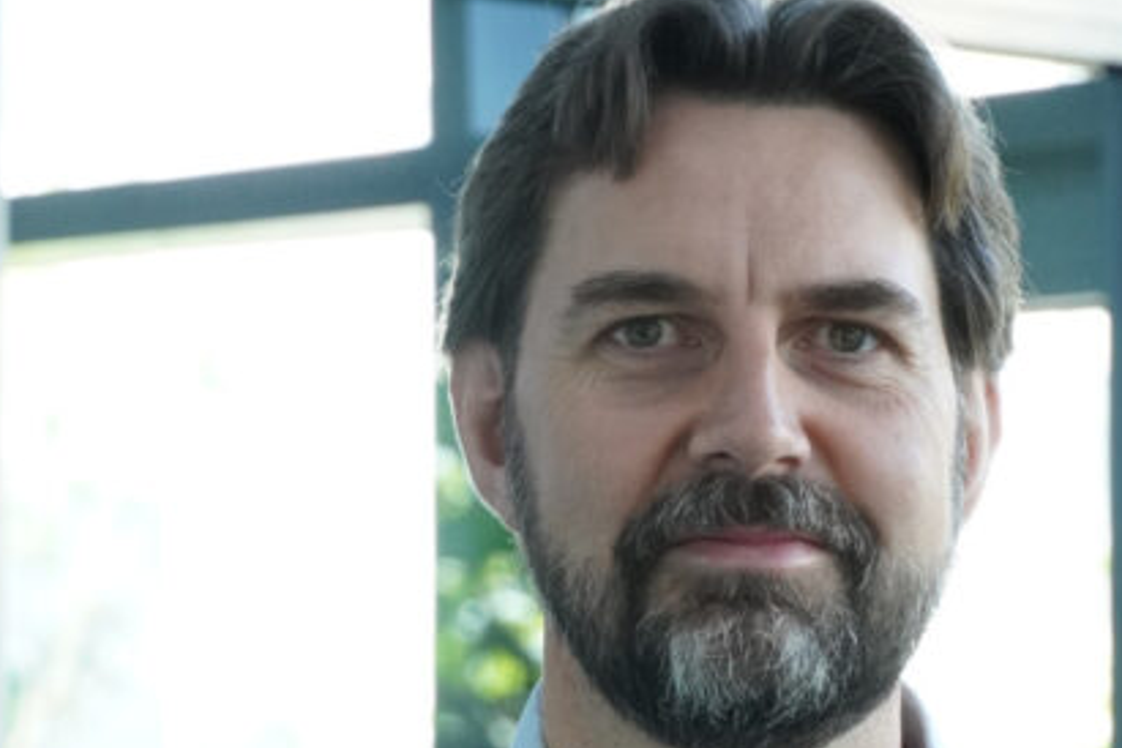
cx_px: 734
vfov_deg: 6.7
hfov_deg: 10.1
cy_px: 415
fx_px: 6349
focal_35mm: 204
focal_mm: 93
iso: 1600
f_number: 7.1
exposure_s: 1/60
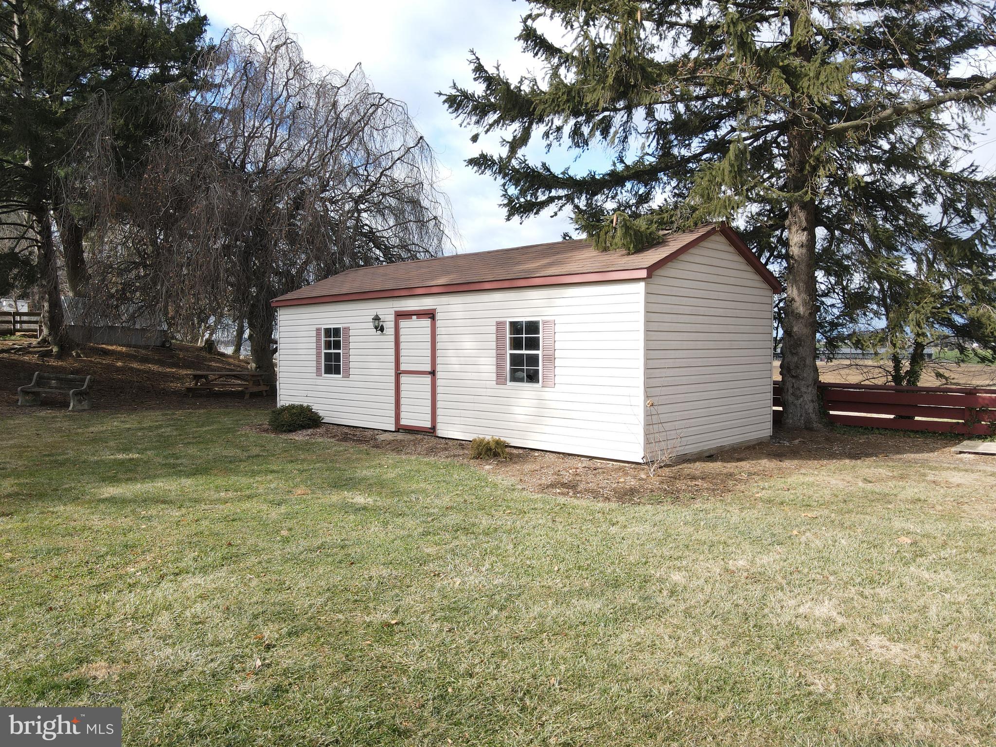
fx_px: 691
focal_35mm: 24
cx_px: 498
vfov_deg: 56.8
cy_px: 374
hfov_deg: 71.6
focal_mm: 4.5
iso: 100
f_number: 2.8
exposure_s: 1/250
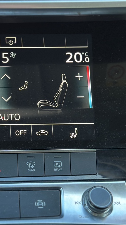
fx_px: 499
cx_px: -12
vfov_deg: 25.3
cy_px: 99
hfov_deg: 14.1
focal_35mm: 84
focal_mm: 6.86
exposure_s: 1/80
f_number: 1.78
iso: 125
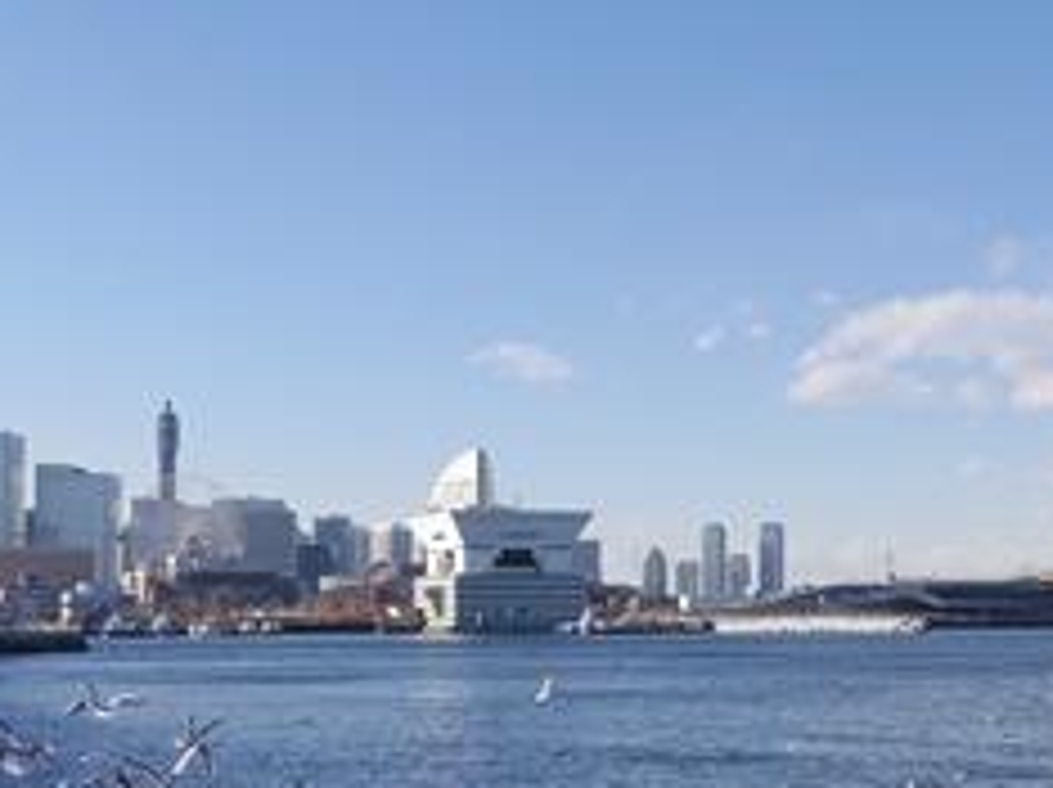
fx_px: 1914
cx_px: 824
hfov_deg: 30.1
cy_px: 572
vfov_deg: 23.1
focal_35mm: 63
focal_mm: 5
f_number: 4
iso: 100
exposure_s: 1/500
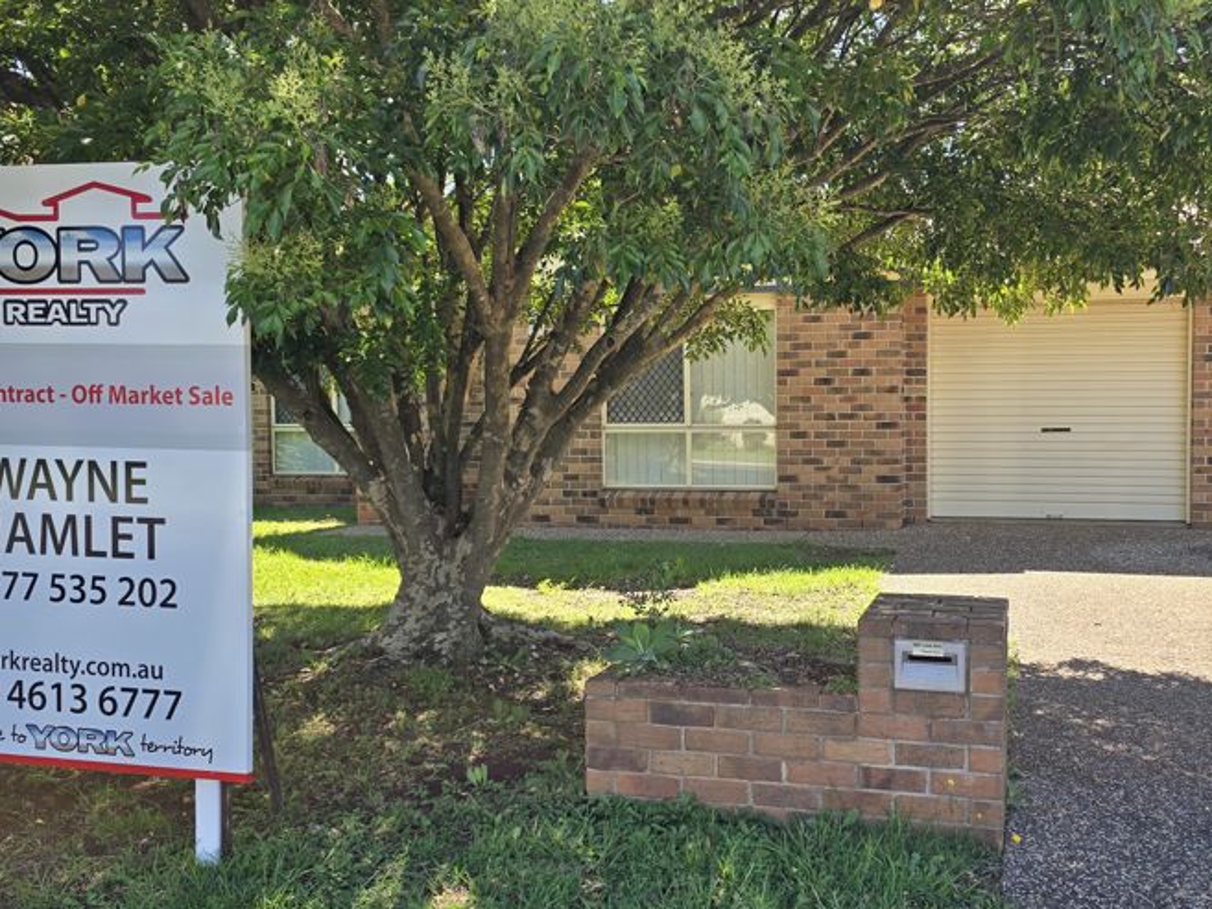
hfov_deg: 52.2
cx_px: 743
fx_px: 1226
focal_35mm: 35
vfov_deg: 40.6
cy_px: 513
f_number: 1.7
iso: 12
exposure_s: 1/245
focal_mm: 6.3
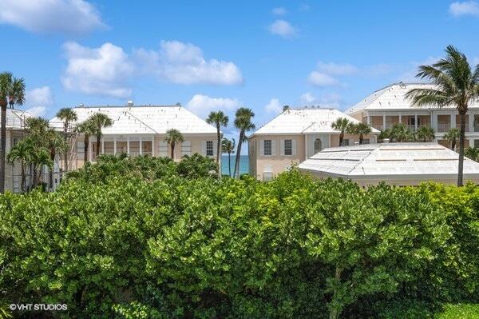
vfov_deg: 30.5
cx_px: 240
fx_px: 585
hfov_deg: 44.5
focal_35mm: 44
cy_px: 160
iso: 100
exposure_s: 1/200
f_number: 11
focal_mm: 44
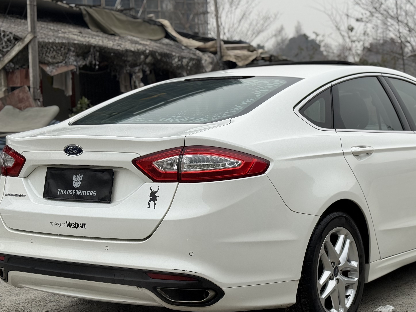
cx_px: 249
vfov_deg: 21.9
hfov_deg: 28.9
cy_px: 177
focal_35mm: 67
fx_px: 805
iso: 64
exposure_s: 1/2976
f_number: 1.78
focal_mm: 6.76
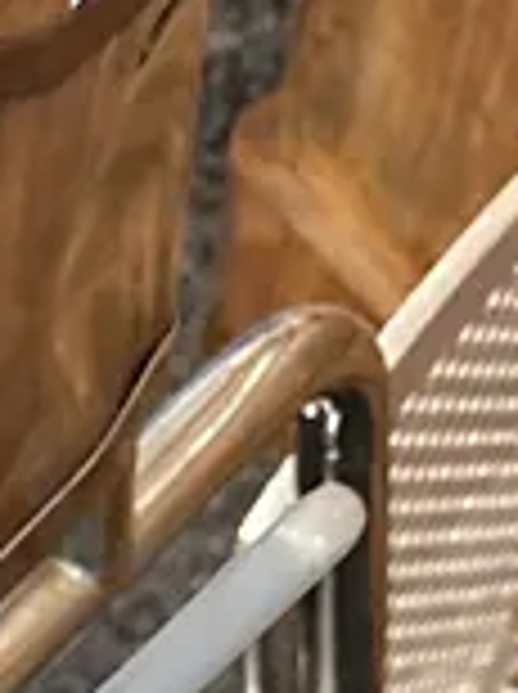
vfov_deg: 10.0
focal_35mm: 160
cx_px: -964
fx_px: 3201
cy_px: 1922
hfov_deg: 8.1
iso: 500
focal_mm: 6.86
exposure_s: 1/50
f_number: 1.78
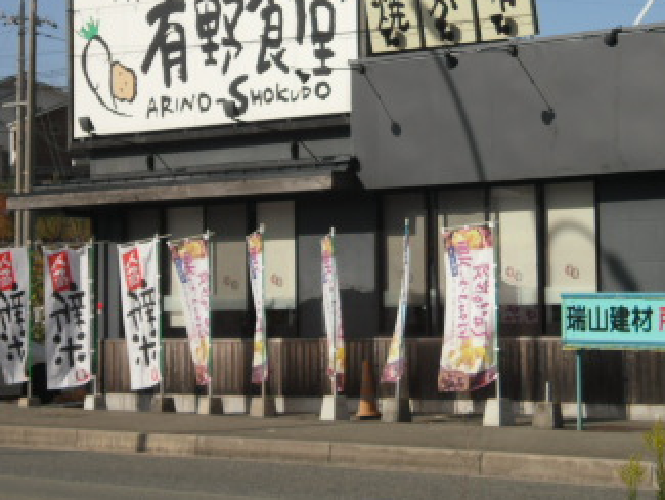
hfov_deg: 15.4
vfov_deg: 11.6
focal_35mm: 128
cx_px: 426
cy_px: 135
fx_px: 2460
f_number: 5.3
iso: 64
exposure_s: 1/400
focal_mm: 11.7
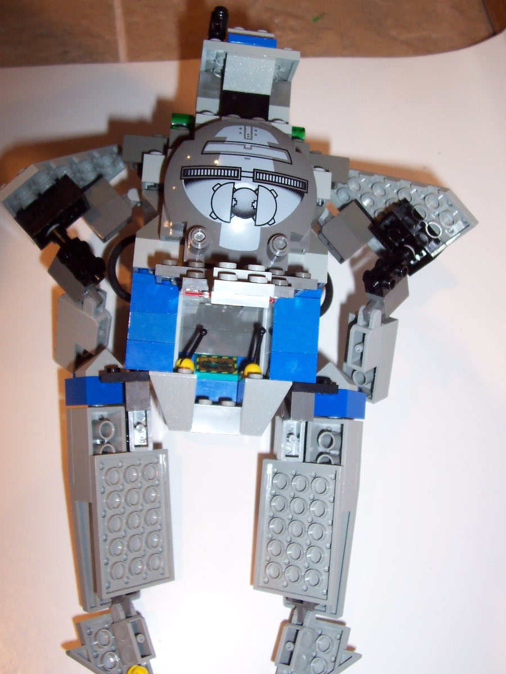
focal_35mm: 37
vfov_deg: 50.1
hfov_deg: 38.7
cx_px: 253
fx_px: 721
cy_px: 337
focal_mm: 5.6
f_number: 2.8
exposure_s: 1/60
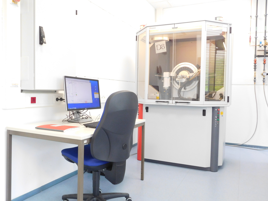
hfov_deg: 60.0
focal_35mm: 30
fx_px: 232
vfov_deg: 46.8
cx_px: 134
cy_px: 100
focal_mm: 5.3
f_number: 3.2
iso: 280
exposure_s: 1/30
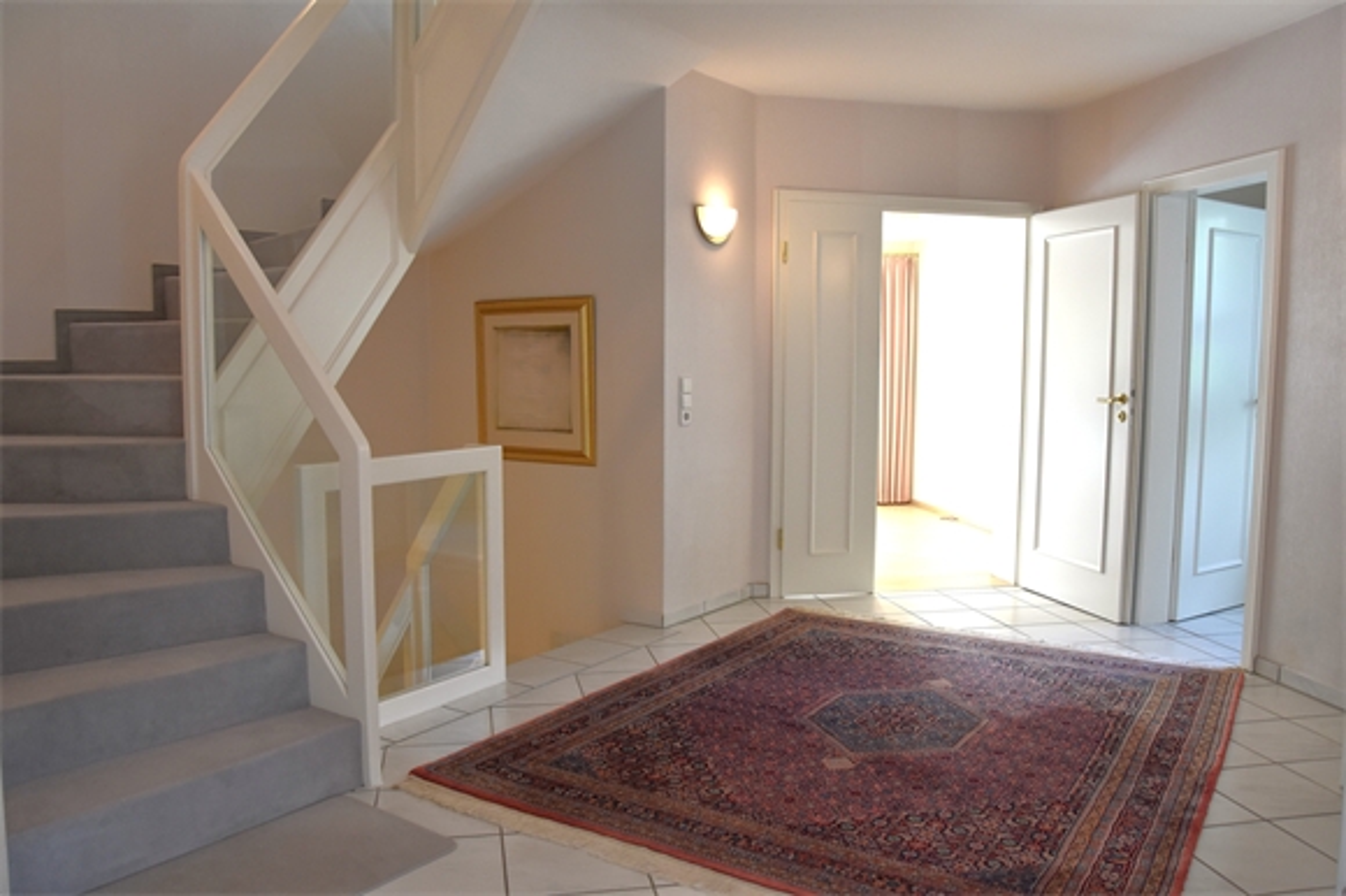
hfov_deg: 67.4
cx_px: 673
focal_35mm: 27
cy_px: 448
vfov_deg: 47.9
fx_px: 1009
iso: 800
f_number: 5
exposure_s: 1/100
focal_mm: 18
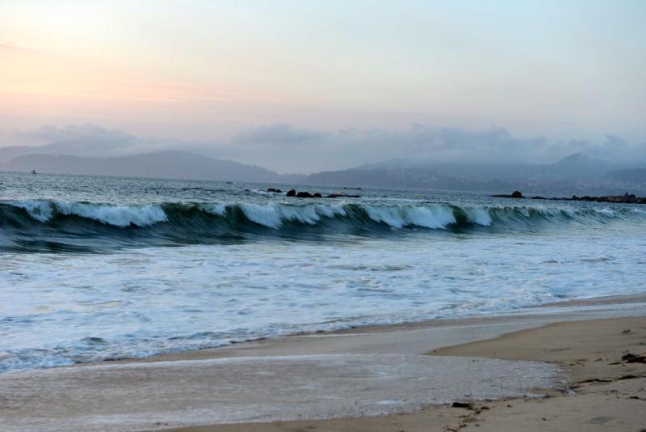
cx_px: 323
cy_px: 216
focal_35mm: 70
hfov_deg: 28.8
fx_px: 1256
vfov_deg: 19.5
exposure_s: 1/80
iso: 160
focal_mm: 70
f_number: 6.3
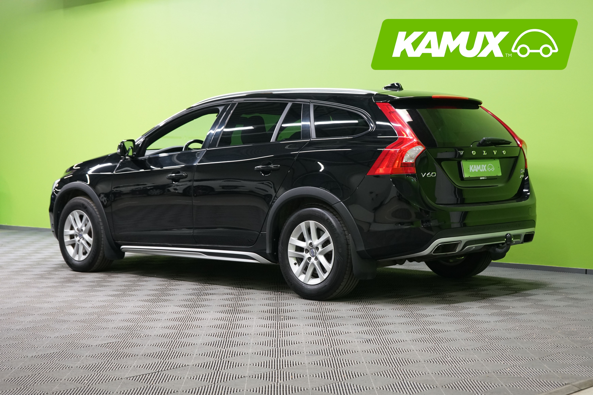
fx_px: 1038
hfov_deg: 31.9
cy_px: 198
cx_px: 296
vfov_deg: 21.6
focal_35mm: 63
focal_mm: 63
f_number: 5.6
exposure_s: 1/50
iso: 1600
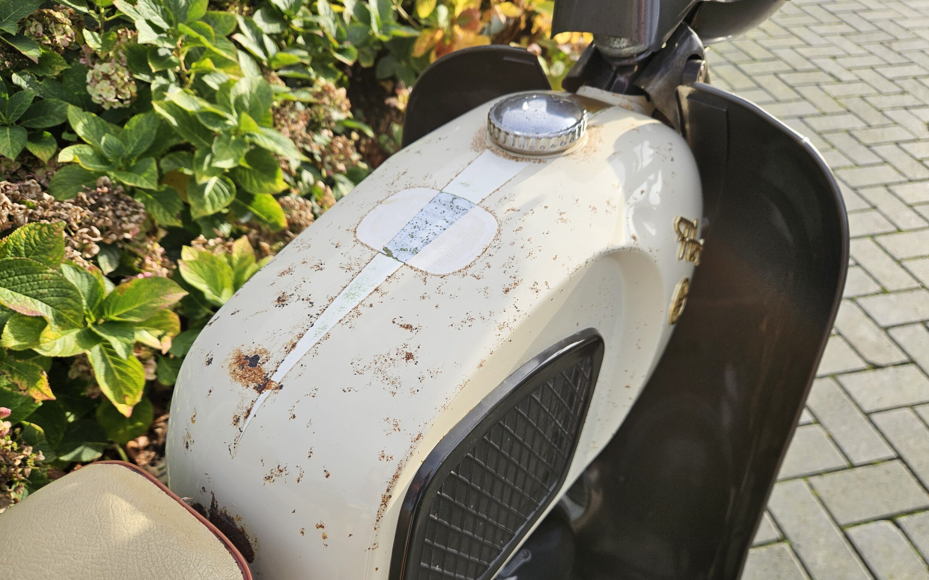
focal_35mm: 25
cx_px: 466
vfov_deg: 49.1
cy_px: 335
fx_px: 633
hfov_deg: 72.6
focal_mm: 5.4
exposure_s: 1/624
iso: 25
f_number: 1.8
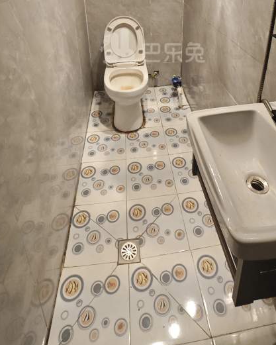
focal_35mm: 24
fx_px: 245
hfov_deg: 58.7
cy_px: 46
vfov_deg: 61.3
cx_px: 152
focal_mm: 2.03
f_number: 1.8
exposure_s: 1/100
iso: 50
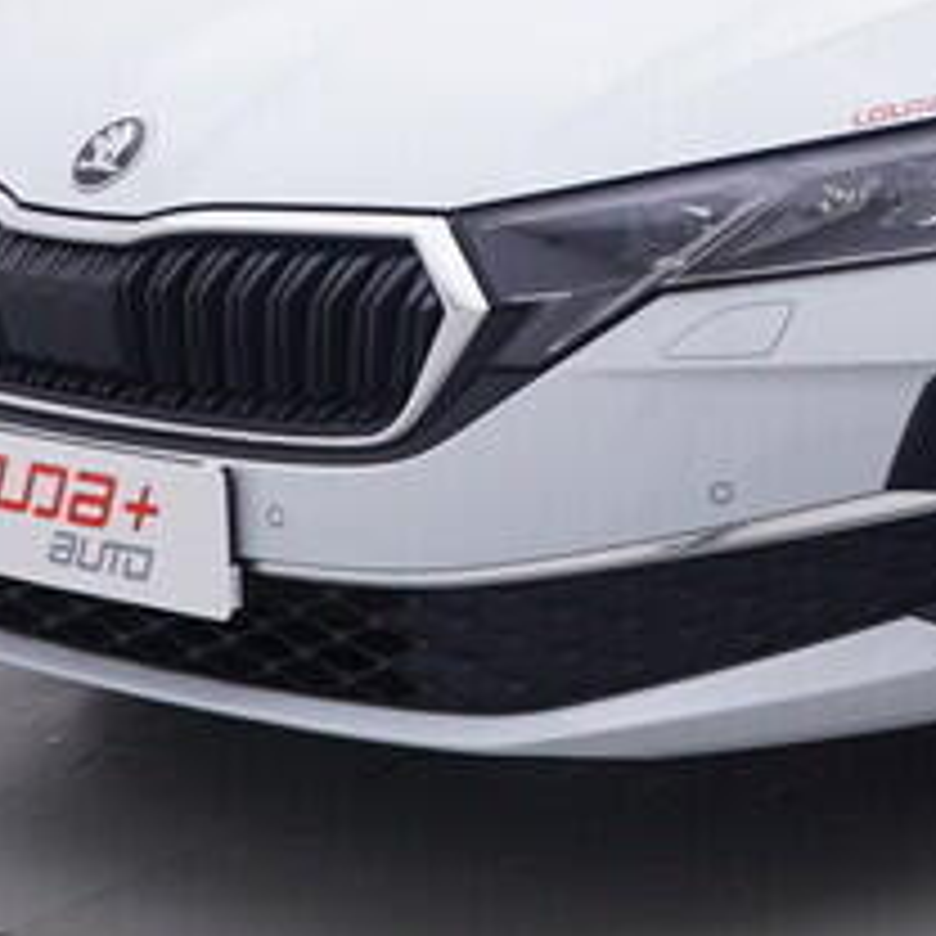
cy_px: -22
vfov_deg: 18.0
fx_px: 2878
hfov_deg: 17.0
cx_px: 1328
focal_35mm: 94
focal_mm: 15
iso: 200
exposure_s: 1/80
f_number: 5
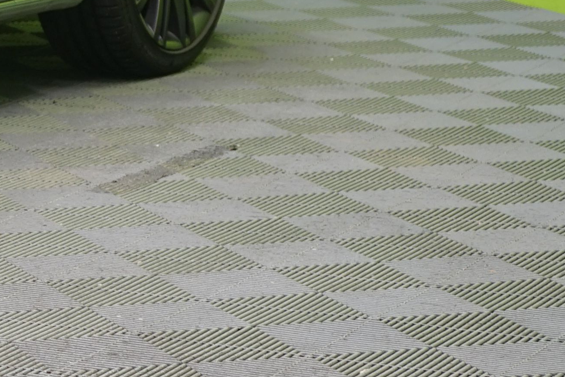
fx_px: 3233
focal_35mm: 206
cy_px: -27
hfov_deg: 9.2
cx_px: -671
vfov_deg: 6.6
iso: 320
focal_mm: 45
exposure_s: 1/6
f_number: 5
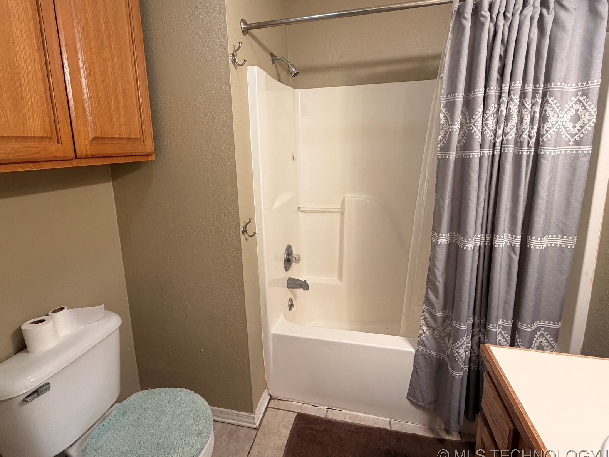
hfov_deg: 91.0
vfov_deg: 74.3
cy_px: 195
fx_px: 299
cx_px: 304
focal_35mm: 17
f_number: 2.2
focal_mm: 2.22
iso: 200
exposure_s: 1/60
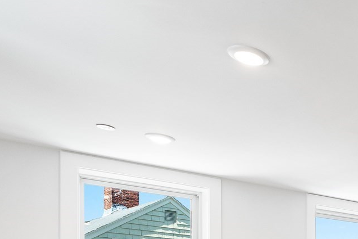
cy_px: 310
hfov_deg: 31.0
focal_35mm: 45
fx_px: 448
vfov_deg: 25.7
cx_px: 492
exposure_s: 1/10
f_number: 7.1
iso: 500
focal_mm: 14
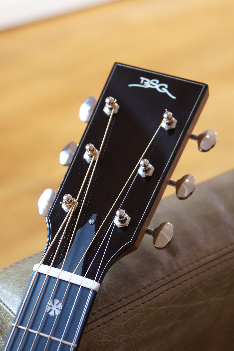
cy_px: 176
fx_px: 877
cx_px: 117
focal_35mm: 90
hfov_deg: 15.2
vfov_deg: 22.6
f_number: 4.5
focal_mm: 60
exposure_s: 1/5
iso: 100
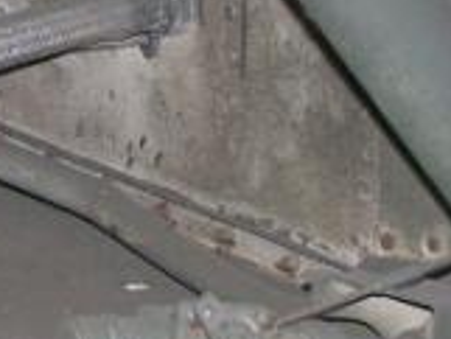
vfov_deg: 5.4
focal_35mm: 275
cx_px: 8
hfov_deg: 7.2
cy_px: -111
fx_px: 3586
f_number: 3.2
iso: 160
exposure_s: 1/80
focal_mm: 11.5
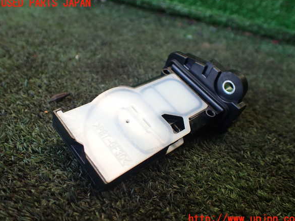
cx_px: 151
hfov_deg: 58.4
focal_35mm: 31
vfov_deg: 45.4
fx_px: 264
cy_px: 111
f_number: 2.3
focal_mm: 5.4
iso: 200
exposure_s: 1/125
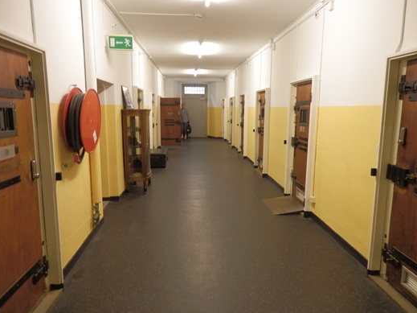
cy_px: 161
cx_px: 211
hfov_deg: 67.3
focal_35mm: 26
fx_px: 313
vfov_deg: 53.0
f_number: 3
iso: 400
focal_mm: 4.5
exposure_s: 1/20
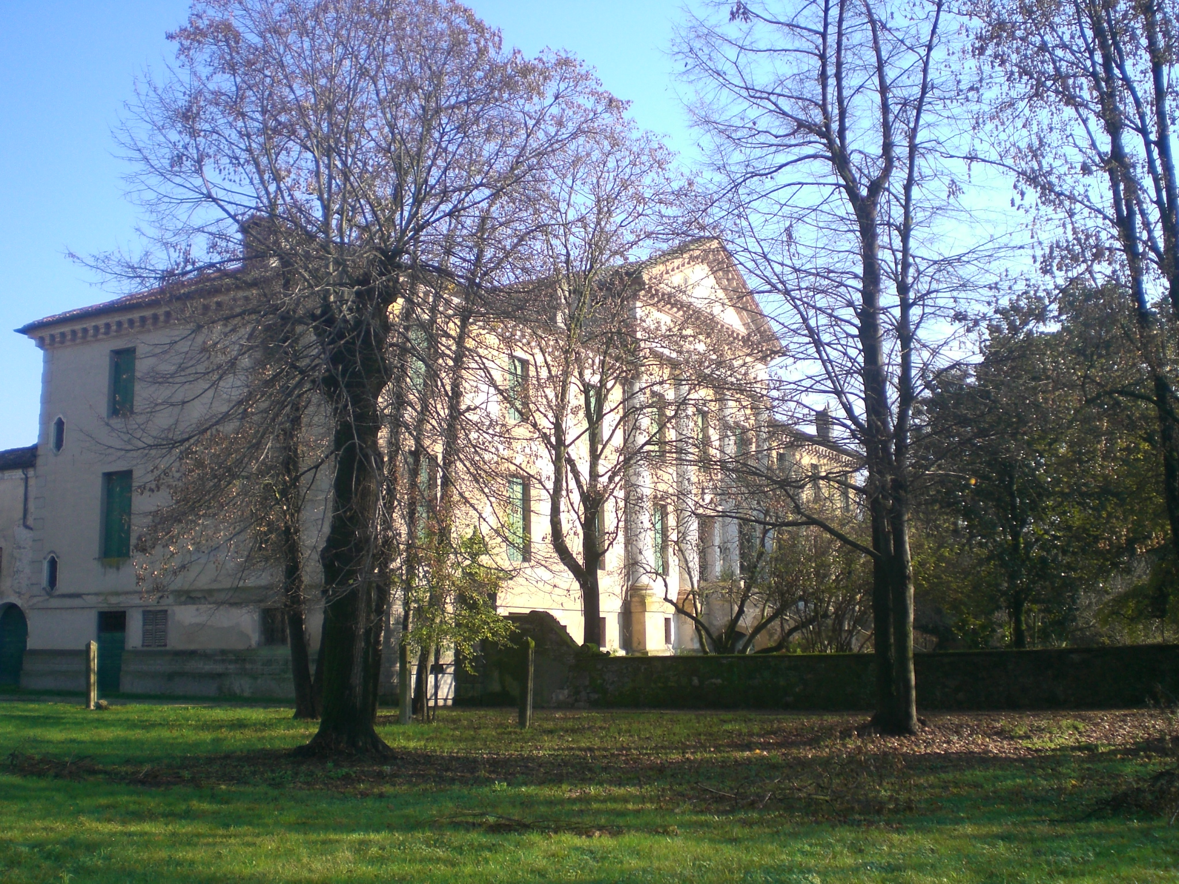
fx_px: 1294
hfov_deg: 49.0
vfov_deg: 37.7
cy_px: 442
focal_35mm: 38
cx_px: 590
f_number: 3.1
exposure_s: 1/320
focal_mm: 6.3
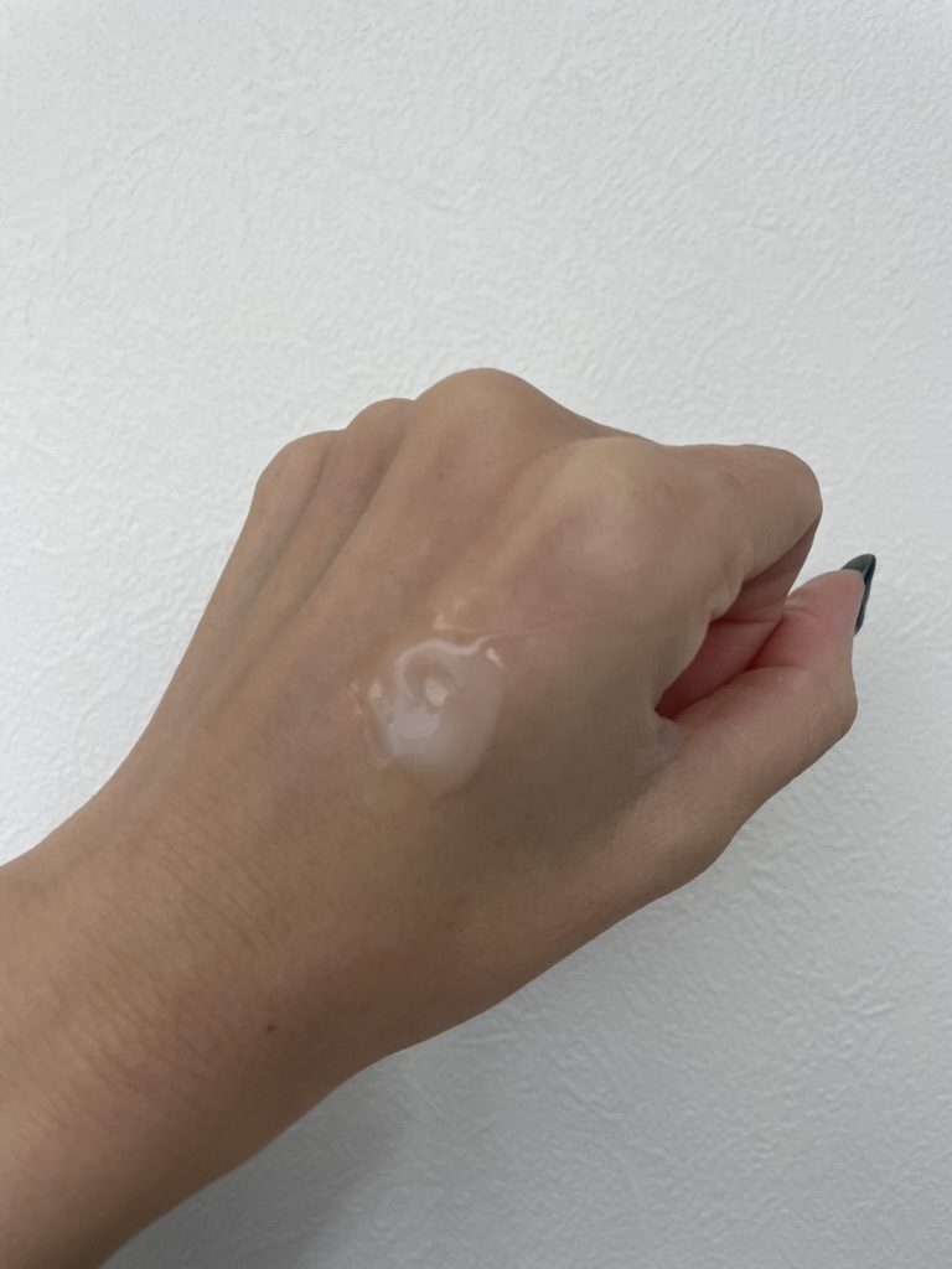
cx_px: 476
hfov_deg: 53.1
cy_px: 634
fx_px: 953
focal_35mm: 26
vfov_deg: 67.3
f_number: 1.6
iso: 64
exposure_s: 1/120
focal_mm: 4.2
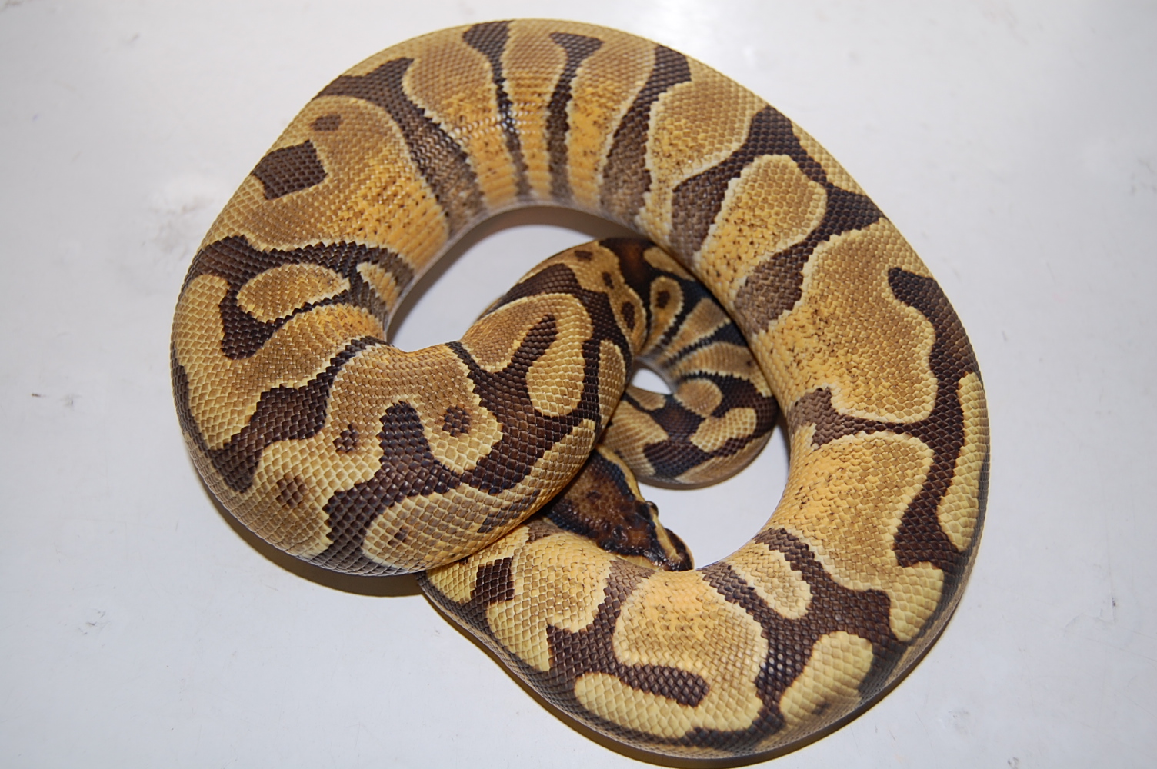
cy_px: 384
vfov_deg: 34.1
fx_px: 1252
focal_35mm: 39
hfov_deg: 49.6
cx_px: 578
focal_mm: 26
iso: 250
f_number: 4.2
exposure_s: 1/60
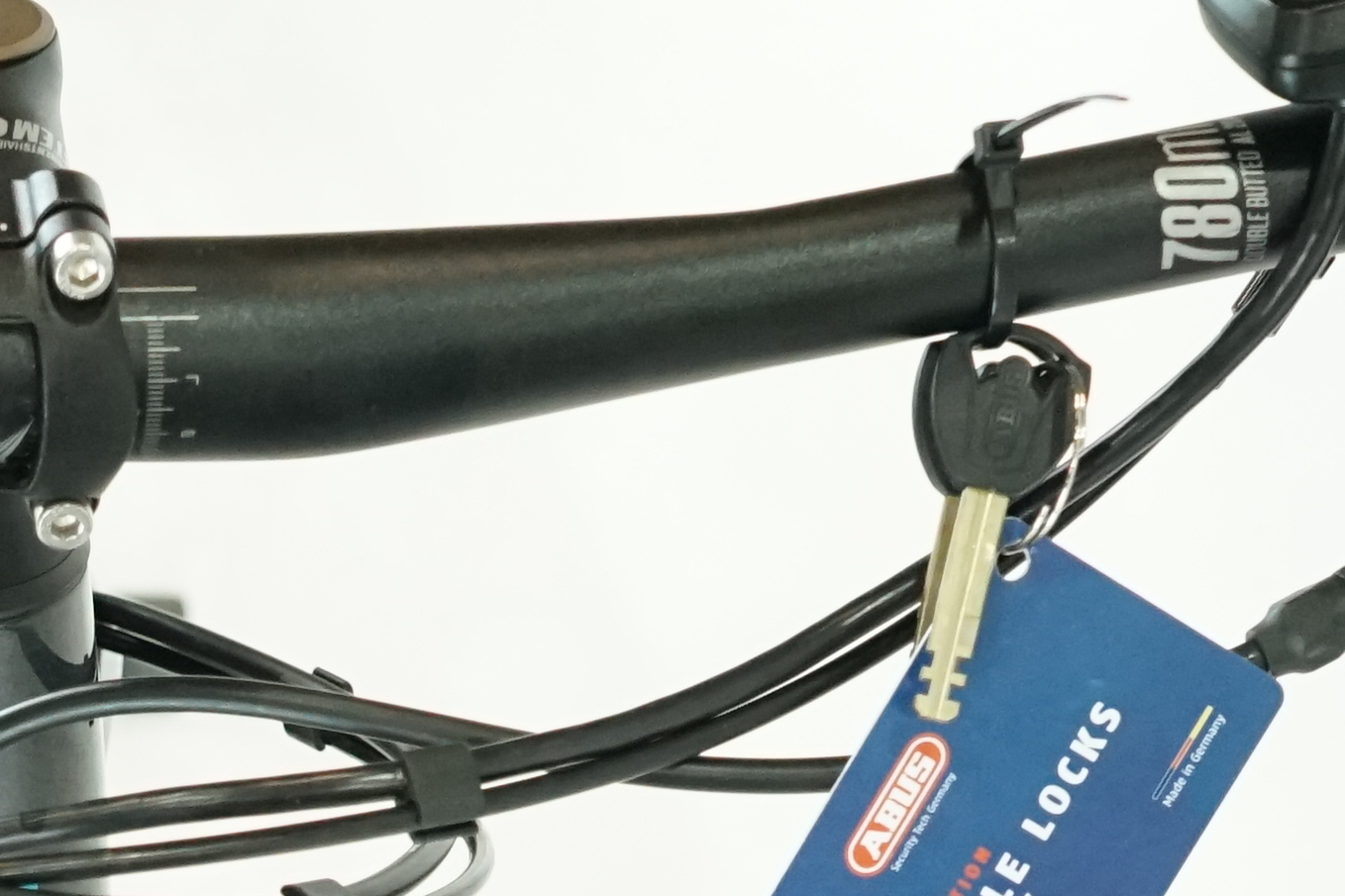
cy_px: 1653
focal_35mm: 137
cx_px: -131
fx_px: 5117
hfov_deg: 14.6
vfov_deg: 9.5
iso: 2500
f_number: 5
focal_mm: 31
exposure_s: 1/200
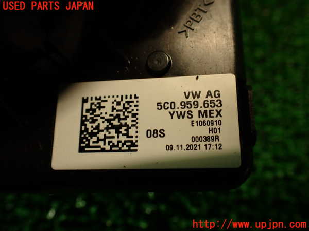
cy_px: 116
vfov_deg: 44.2
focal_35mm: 32
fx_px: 286
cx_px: 154
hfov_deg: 56.8
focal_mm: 5.79
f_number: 2.4
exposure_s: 1/50
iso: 200
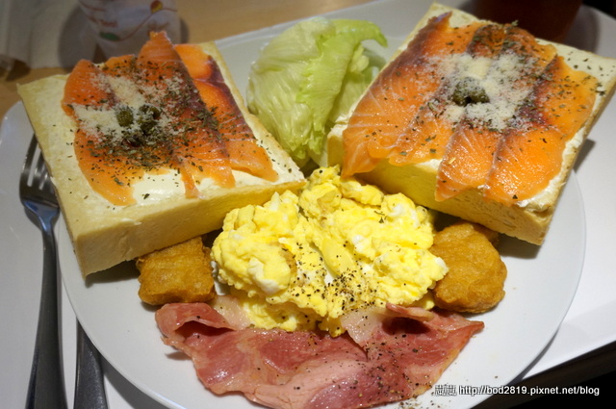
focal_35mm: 33
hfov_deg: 57.3
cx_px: 308
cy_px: 204
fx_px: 564
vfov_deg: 39.9
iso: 500
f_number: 4
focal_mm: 22
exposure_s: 1/60
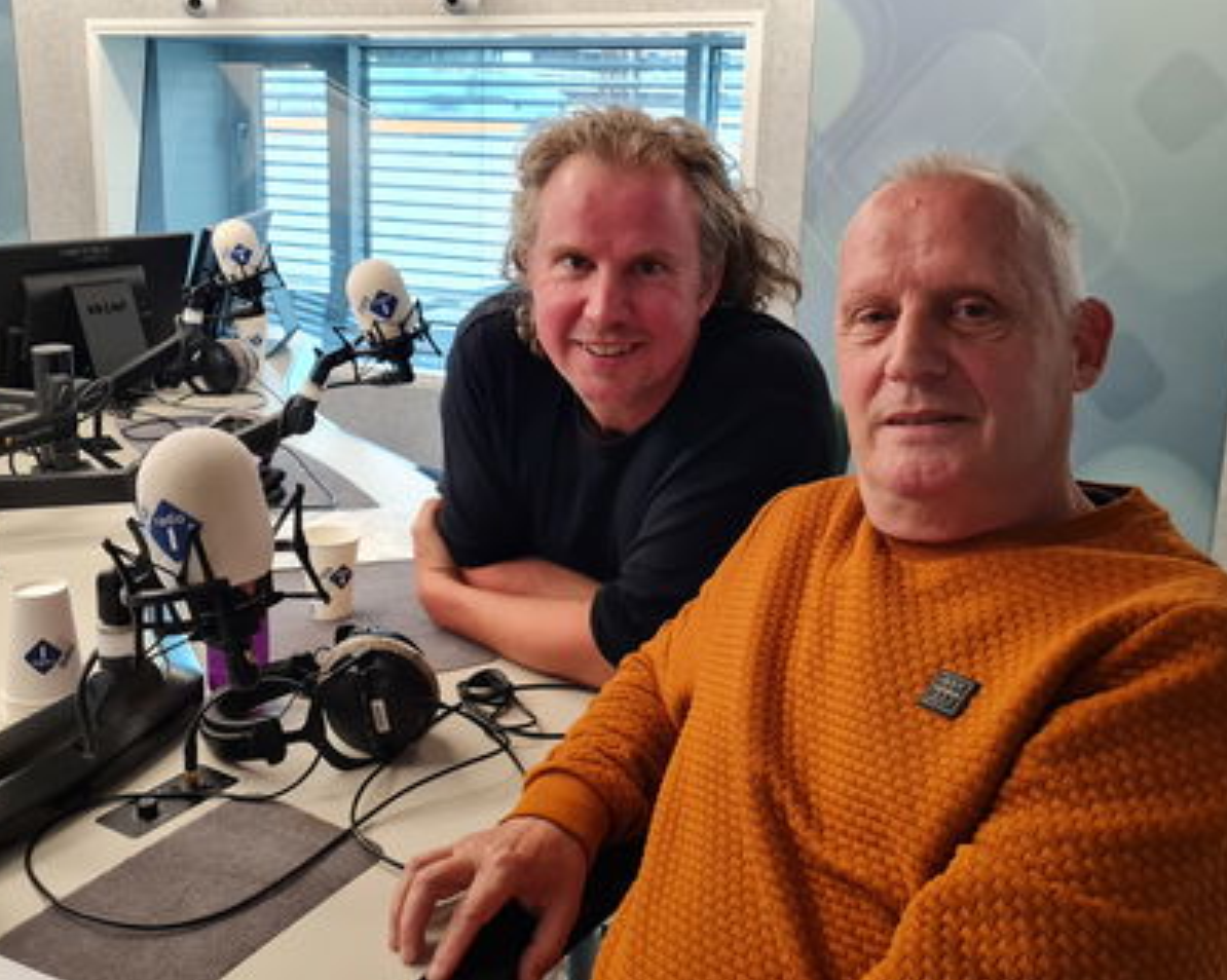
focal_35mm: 36
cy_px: 401
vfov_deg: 41.0
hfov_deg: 50.2
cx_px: 533
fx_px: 1307
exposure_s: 1/50
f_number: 1.8
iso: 250
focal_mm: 5.4
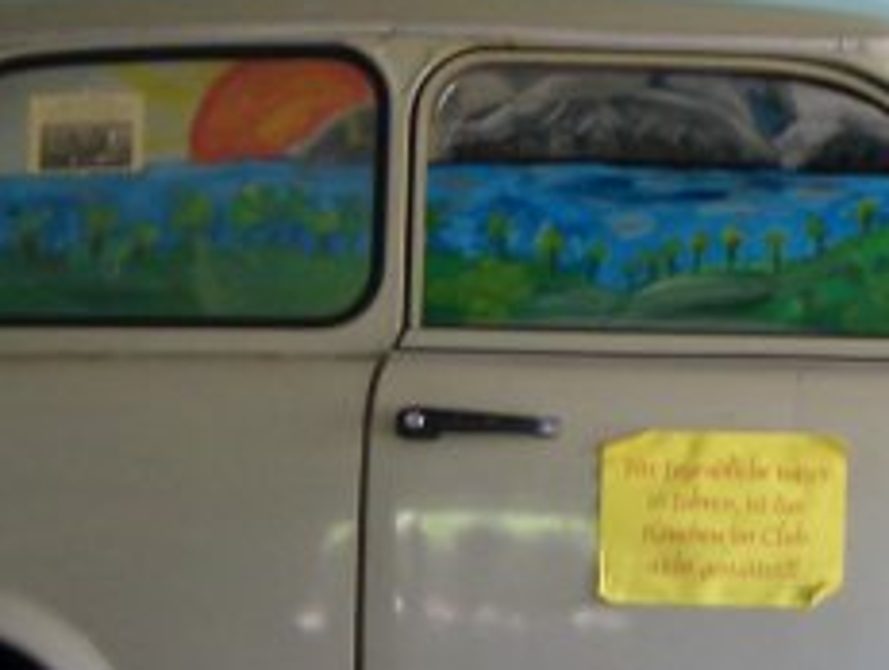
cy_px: 360
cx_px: 543
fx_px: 3190
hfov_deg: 15.9
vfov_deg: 12.0
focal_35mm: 124
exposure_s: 1/15
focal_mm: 6.8
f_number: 2.8
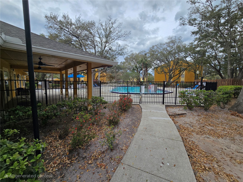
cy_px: 91
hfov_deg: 106.2
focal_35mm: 13
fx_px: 91
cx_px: 122
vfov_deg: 89.9
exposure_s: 1/1250
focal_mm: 2.2
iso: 50
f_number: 2.2
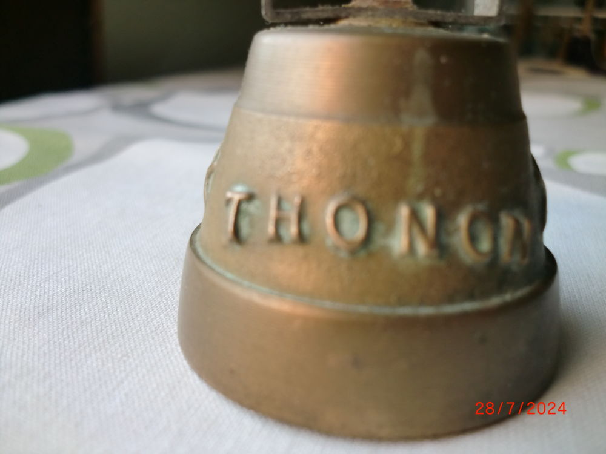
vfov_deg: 40.7
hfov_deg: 52.6
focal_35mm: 35
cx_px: 303
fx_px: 613
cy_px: 227
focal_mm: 6.3
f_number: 3.1
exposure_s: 1/60
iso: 100
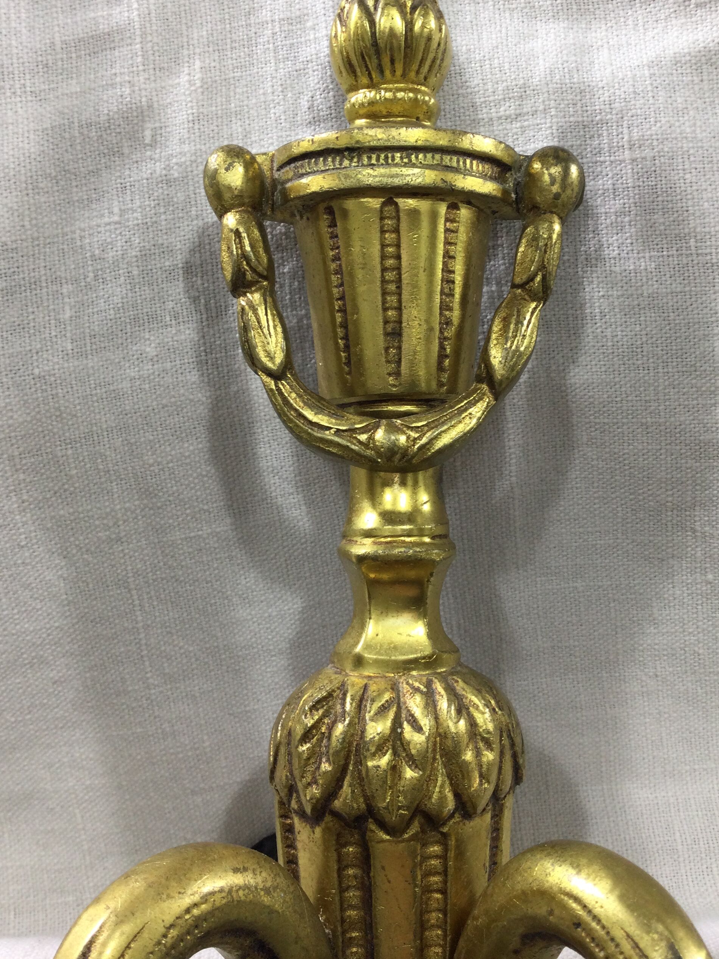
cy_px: 441
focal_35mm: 40
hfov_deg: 35.9
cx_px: 409
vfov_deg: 46.8
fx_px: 1108
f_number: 2.4
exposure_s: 1/50
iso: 32
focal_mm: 3.3
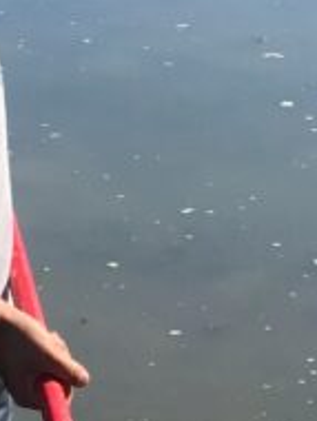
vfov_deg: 11.8
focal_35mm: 167
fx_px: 2035
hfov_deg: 8.9
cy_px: 295
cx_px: 106
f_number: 2.4
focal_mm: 3.3
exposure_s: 1/1116
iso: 25
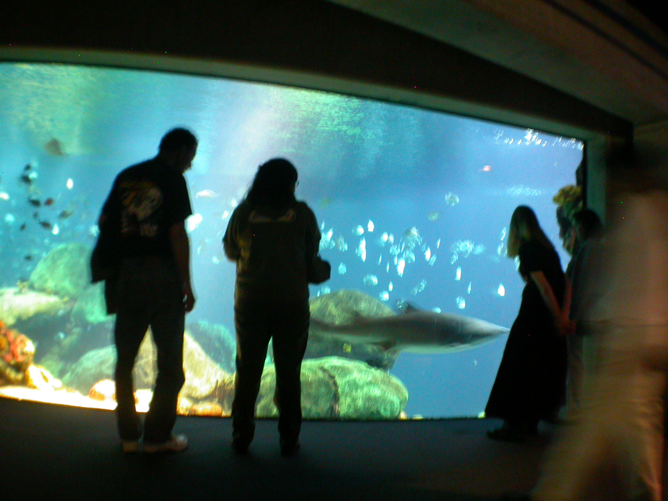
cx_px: 334
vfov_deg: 37.7
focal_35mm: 38
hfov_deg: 49.0
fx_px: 733
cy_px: 250
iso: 400
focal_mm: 7.85
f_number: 2.6
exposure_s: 1/4
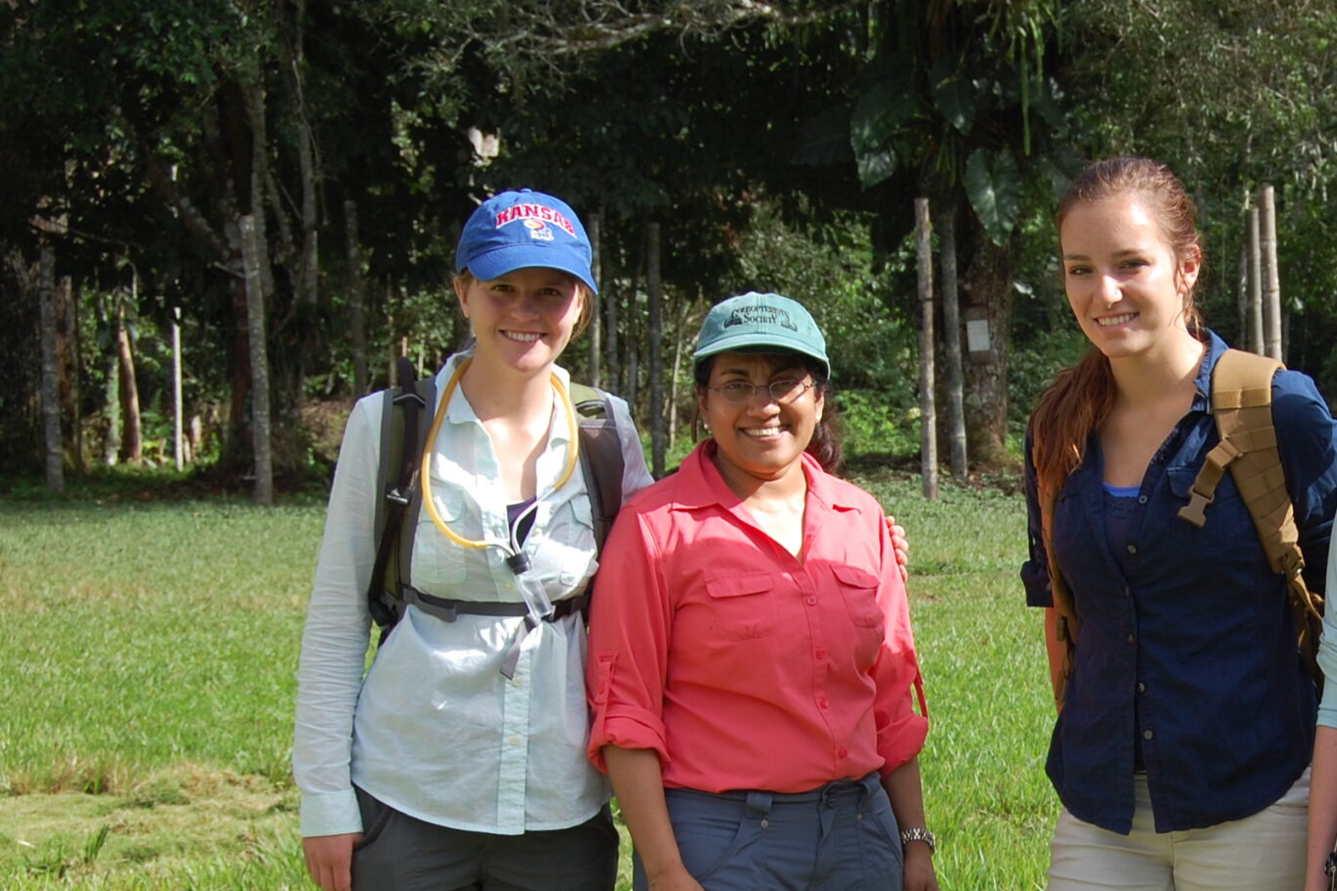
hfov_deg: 18.8
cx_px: 1192
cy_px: 778
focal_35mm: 107
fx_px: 3973
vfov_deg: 12.7
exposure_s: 1/320
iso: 200
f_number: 9
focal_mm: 38
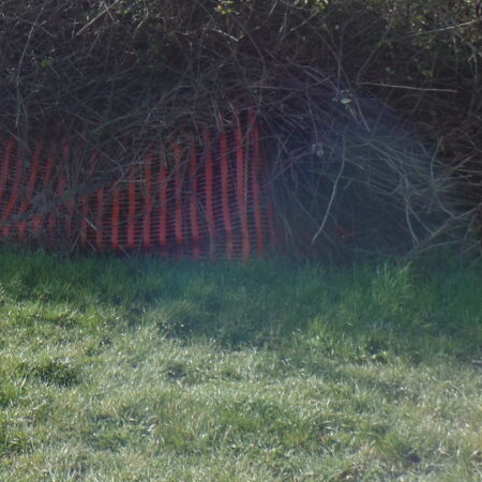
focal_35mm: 65
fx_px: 1024
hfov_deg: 23.5
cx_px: -136
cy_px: -27
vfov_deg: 24.9
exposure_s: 1/500
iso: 80
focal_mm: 4.1
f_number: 3.5
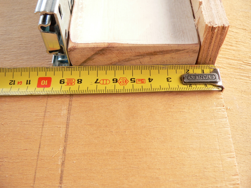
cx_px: 126
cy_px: 94
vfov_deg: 39.7
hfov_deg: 51.4
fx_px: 261
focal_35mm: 36
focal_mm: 6
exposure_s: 1/80
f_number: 2.8
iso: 100
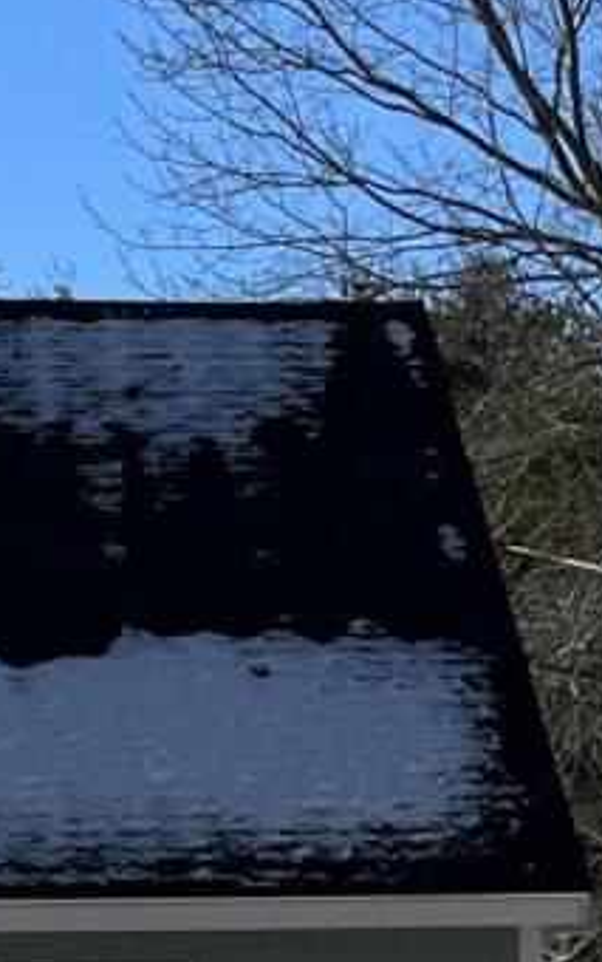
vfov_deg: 12.3
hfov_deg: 8.1
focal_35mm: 162
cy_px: 1451
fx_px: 4245
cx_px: 229
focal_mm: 5.7
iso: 50
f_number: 1.5
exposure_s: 1/7463
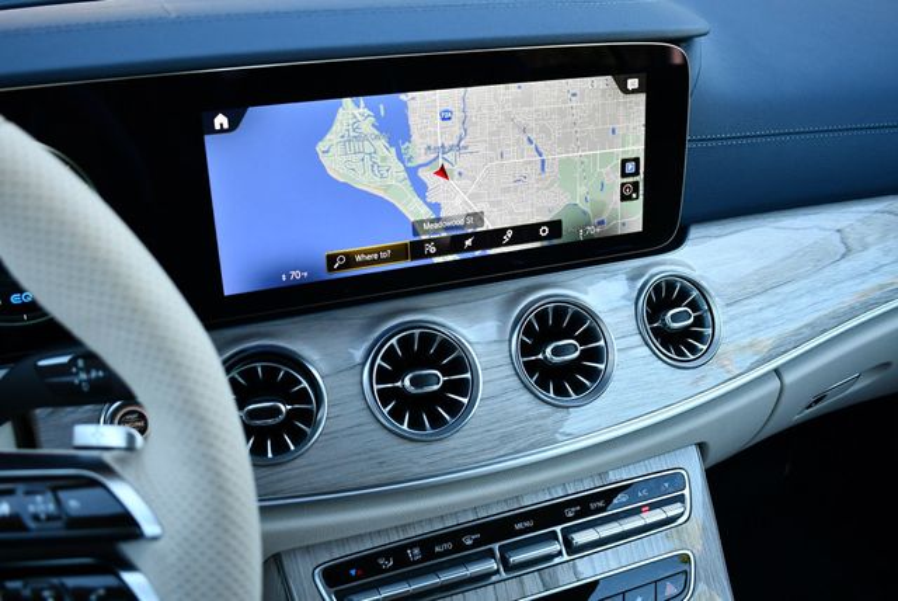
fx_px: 899
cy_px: 300
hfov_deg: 53.1
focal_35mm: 36
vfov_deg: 36.9
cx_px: 449
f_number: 3.5
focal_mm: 18
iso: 560
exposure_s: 1/250
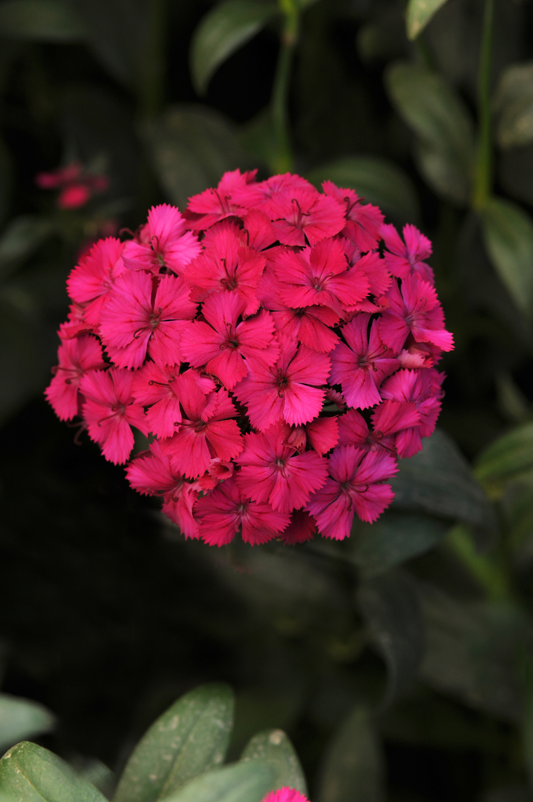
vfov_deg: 13.1
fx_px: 3506
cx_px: 266
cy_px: 401
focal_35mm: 158
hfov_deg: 8.7
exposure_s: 1/125
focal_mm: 105
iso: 200
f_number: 8
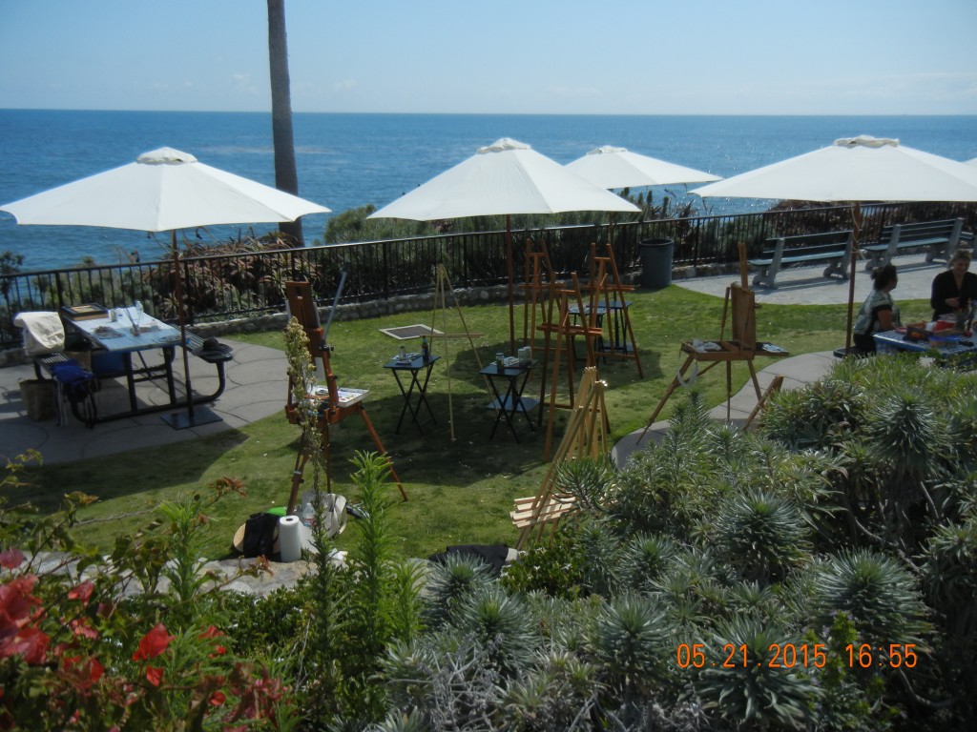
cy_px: 366
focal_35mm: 30
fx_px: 847
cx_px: 488
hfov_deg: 60.0
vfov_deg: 46.8
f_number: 7
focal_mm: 5.4
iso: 160
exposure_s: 1/594
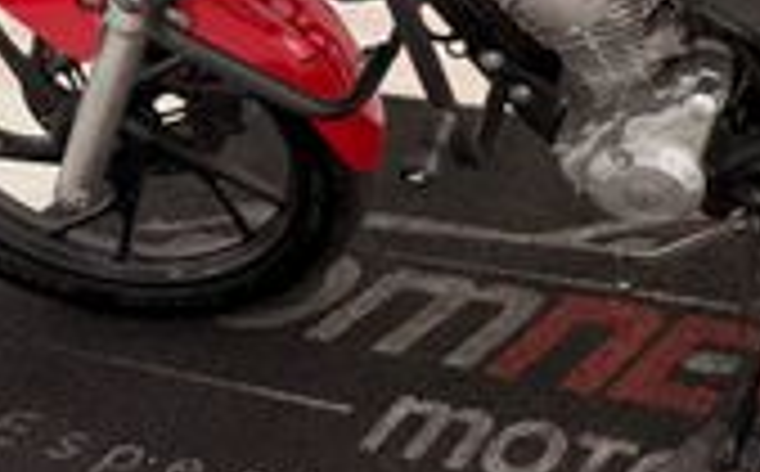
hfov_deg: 26.7
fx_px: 1468
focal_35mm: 71
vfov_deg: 17.3
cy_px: -112
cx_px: 836
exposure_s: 1/120
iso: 125
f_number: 1.78
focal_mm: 6.76
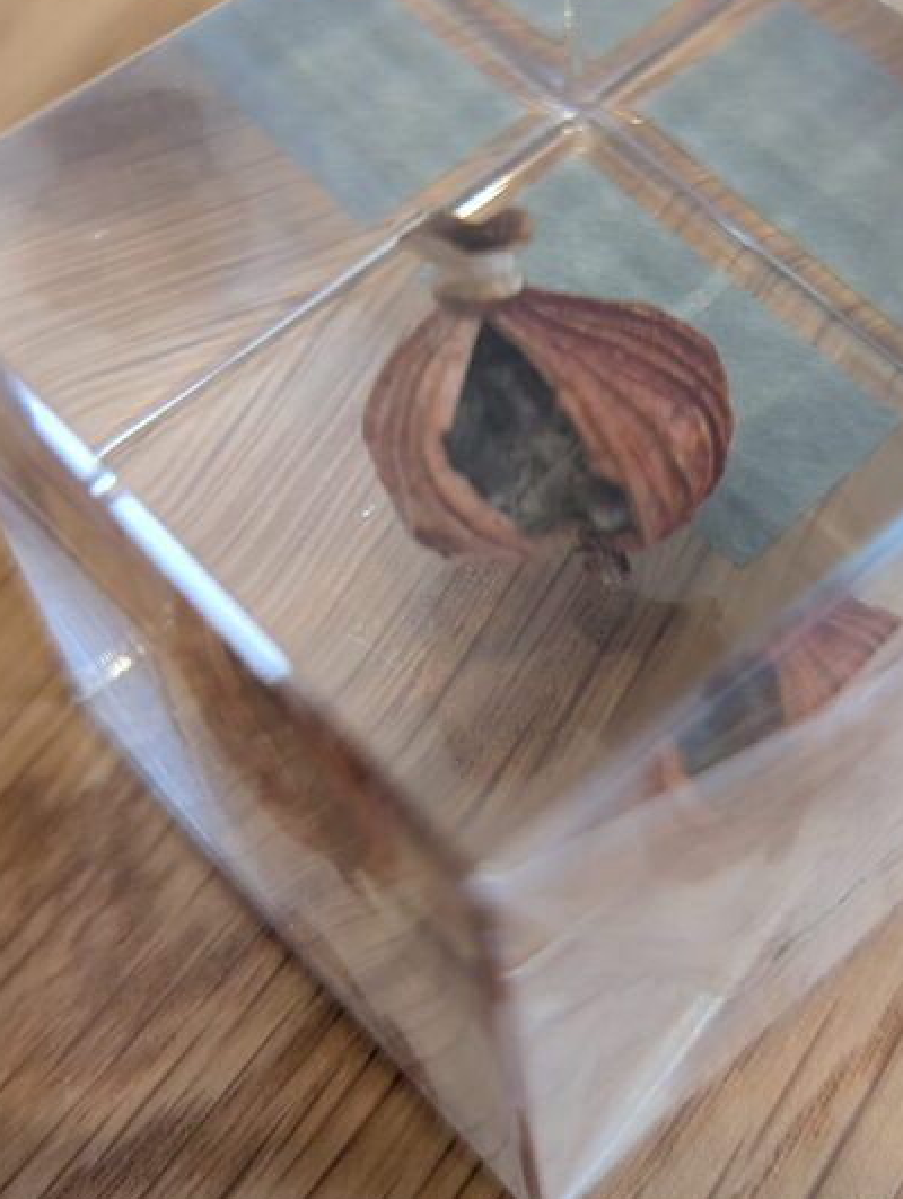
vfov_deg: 39.2
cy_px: 406
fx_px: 1665
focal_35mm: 48
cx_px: 528
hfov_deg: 30.3
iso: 132
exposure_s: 1/50.4
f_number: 1.68
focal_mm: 6.9
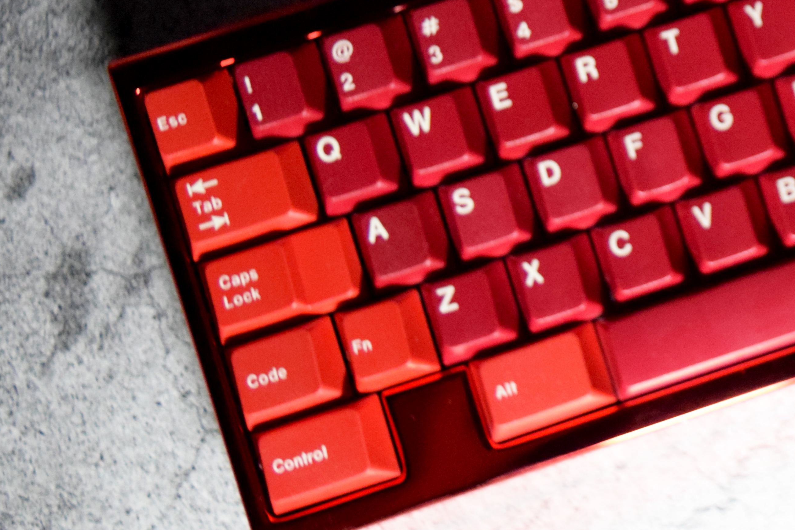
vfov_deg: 16.0
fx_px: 1833
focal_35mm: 83
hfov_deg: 23.0
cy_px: -67
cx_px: 885
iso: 2200
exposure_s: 1/40
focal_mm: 24
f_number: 4
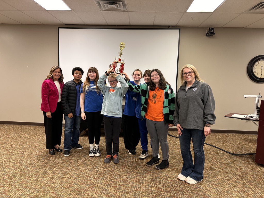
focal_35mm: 24
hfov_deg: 71.6
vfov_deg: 56.8
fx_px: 183
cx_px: 132
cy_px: 99
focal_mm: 6.86
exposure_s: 1/60
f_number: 1.78
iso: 160
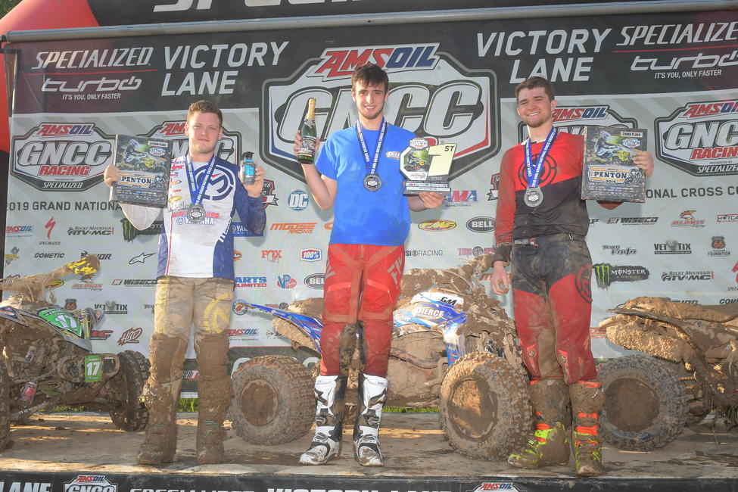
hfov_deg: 53.1
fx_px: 738
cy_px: 246
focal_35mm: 36
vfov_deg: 36.9
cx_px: 369
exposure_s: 1/500
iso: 400
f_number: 5
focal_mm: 24
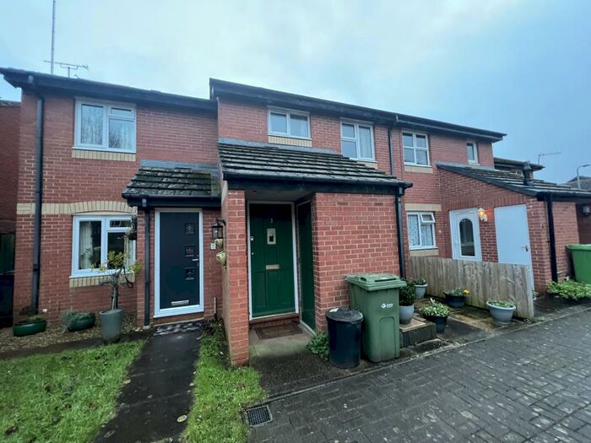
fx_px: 222
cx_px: 296
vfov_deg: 89.9
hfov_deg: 106.2
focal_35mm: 13
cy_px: 222
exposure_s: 1/60
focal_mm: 1.57
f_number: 1.8
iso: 640
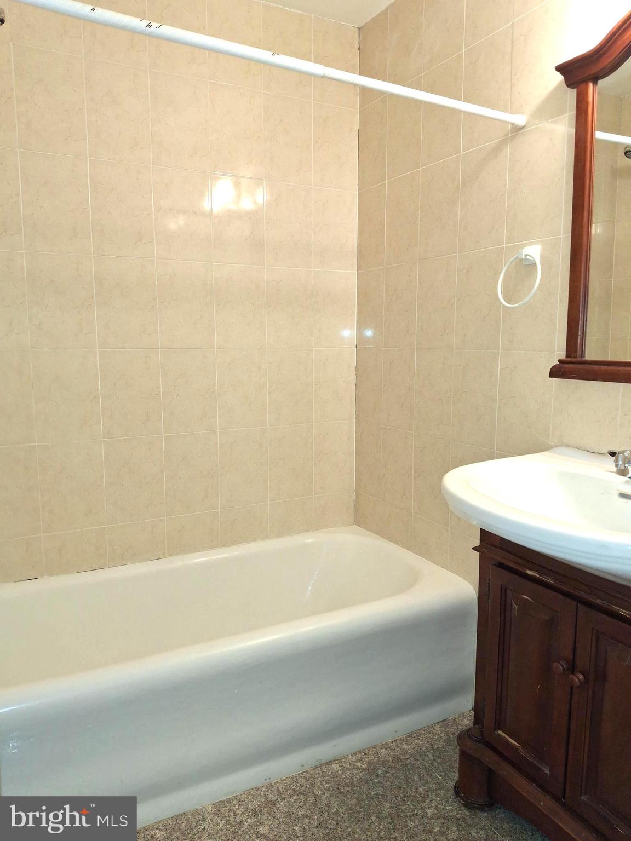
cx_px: 316
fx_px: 608
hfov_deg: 54.9
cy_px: 420
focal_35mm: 25
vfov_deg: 69.4
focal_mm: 4.69
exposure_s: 1/100
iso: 200
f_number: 1.8
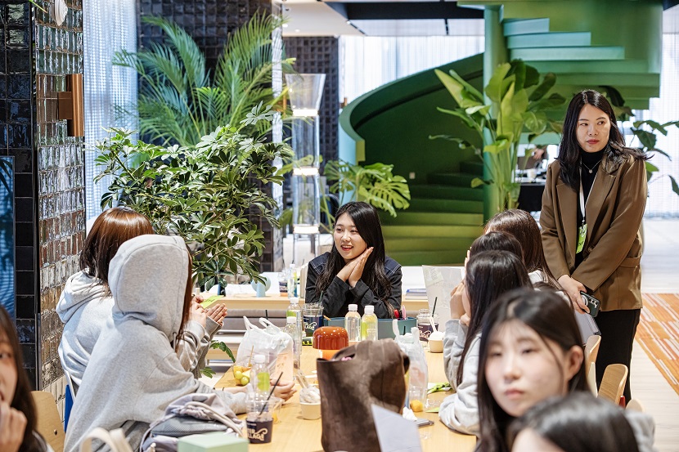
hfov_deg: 24.5
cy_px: 226
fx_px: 1565
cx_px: 340
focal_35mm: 83
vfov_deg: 16.4
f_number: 4.5
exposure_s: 1/125
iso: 800
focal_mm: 83
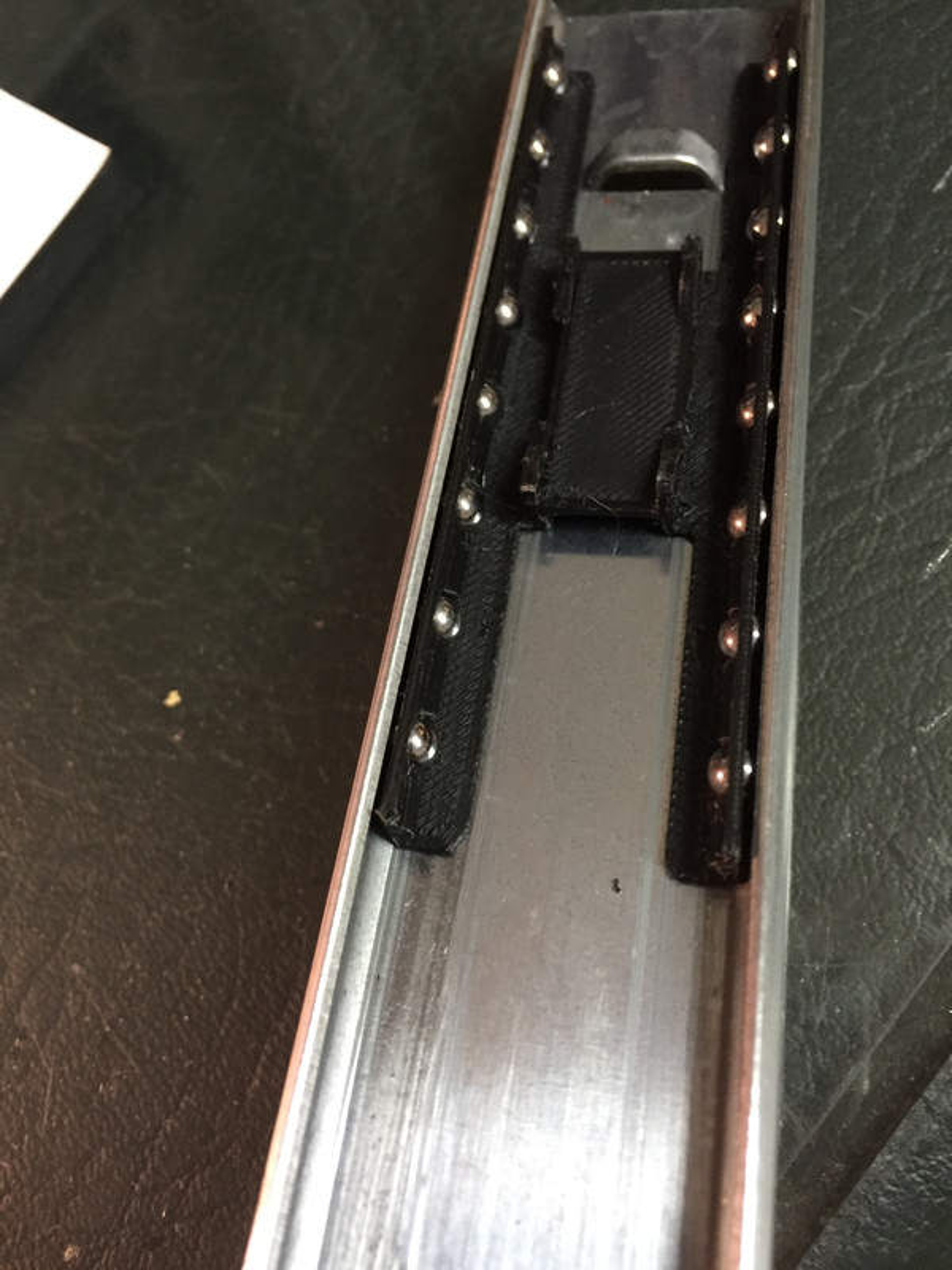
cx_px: 476
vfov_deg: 61.7
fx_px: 1063
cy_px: 635
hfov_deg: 48.2
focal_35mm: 29
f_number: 2.2
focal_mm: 4.15
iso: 250
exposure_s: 1/20
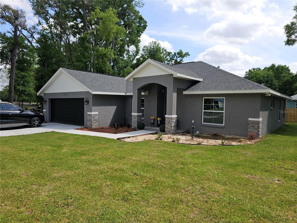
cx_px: 148
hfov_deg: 73.9
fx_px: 197
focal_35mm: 23
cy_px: 112
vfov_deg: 58.9
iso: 10
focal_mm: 6.3
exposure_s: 1/507
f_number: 1.7
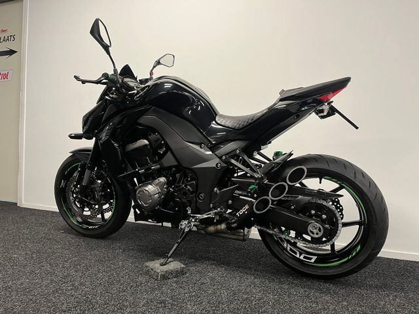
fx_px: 315
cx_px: 210
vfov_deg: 53.1
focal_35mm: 26
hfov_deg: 67.3
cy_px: 157
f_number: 1.6
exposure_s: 1/50
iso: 100
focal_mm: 5.1
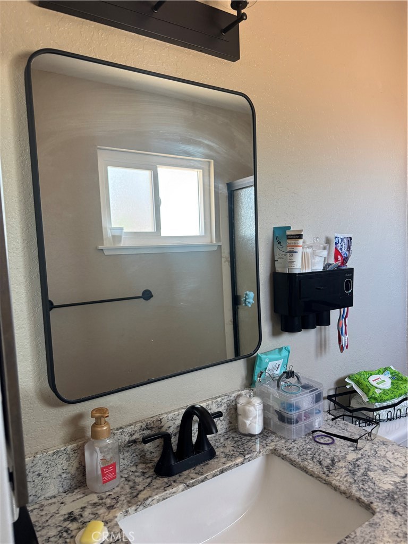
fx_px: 377
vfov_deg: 71.6
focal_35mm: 24
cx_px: 204
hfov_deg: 56.8
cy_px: 272
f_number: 1.78
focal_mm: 6.76
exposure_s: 1/107
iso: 200
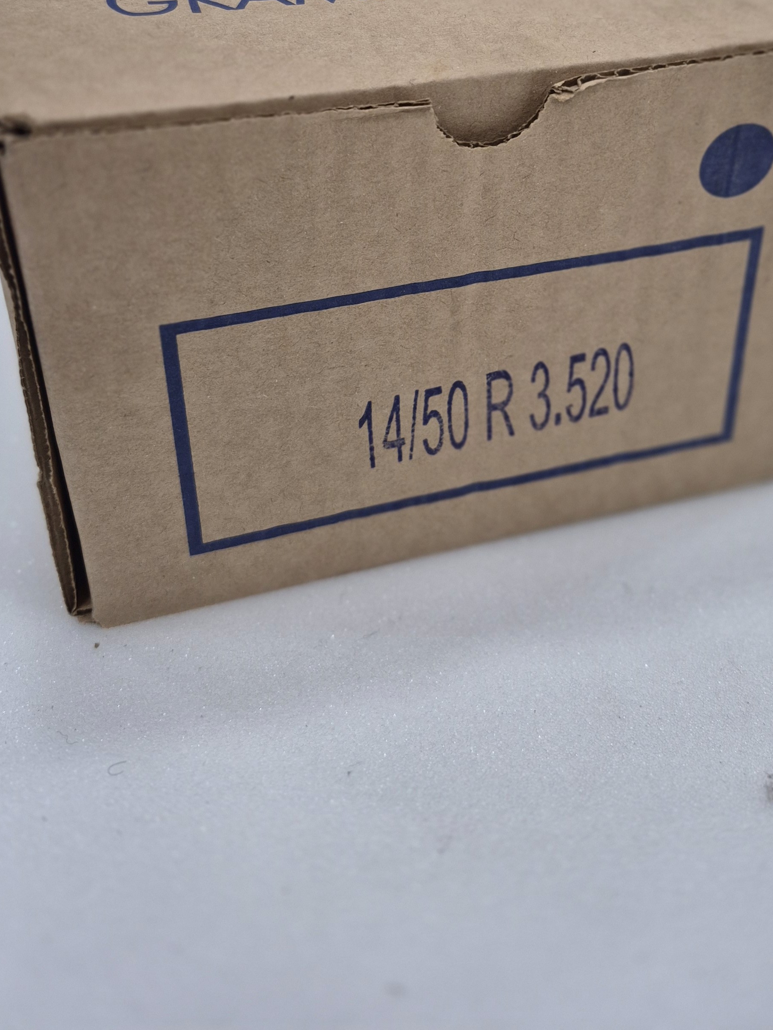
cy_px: 181
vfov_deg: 46.0
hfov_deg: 37.5
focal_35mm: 38
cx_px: 486
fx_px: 1131
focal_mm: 5.4
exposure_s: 1/120
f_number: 1.8
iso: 160
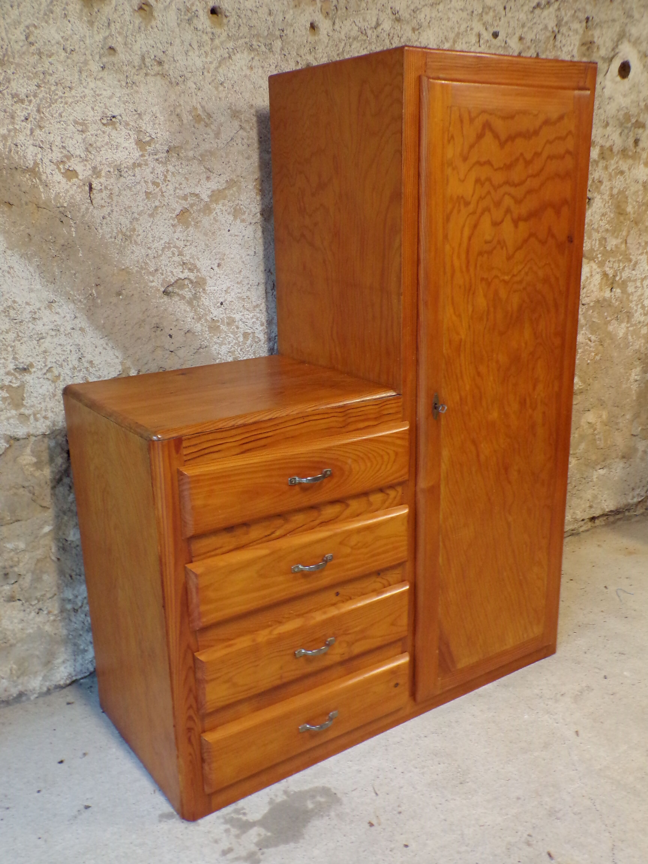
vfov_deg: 56.8
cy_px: 432
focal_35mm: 32
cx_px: 324
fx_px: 799
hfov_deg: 44.2
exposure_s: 1/17
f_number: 3.2
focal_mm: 5.8
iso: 336
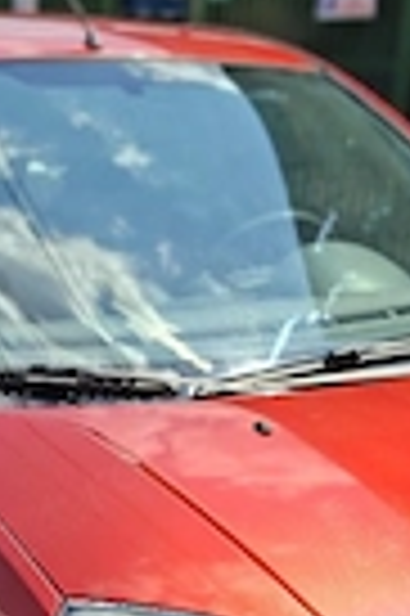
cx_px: 90
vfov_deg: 27.3
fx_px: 1199
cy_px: 612
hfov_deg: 19.2
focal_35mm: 70
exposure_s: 1/2000
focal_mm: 5.54
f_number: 1.8
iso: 50
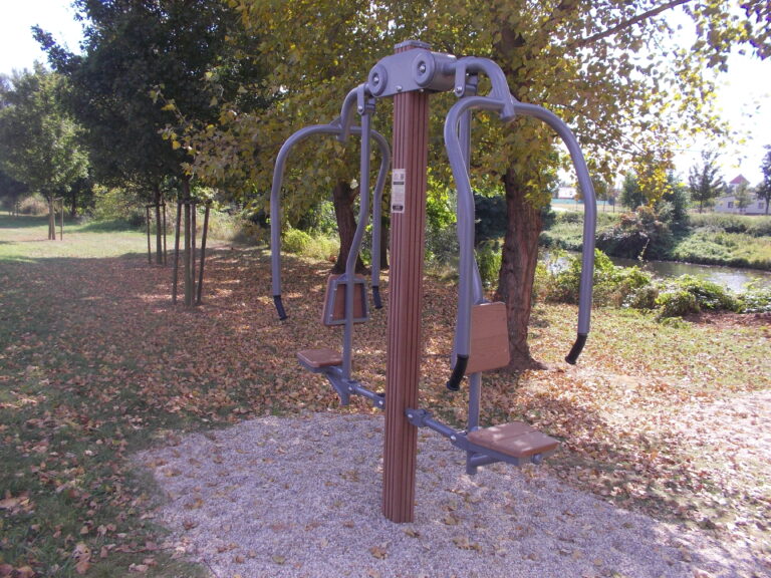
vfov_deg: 48.2
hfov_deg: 61.7
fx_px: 646
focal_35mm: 29
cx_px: 386
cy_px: 289
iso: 80
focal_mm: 4.1
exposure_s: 1/250
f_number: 3.3
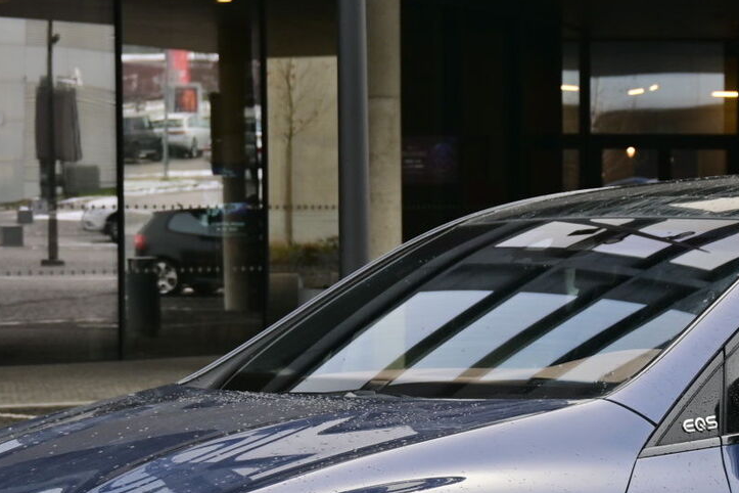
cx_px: 665
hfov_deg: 11.9
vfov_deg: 7.9
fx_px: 3517
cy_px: 593
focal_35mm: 171
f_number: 6
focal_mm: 43
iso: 100
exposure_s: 1/100
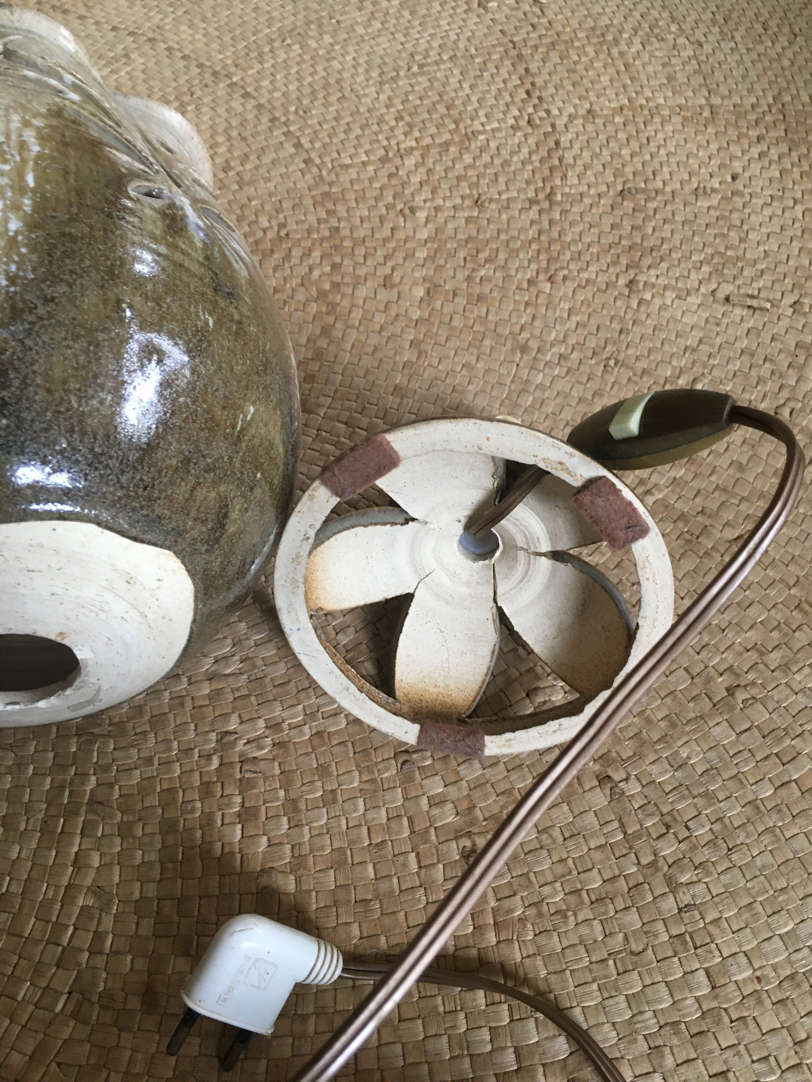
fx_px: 907
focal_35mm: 29
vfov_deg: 61.7
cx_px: 406
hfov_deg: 48.2
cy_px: 541
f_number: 2.2
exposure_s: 1/33
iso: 125
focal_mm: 4.15
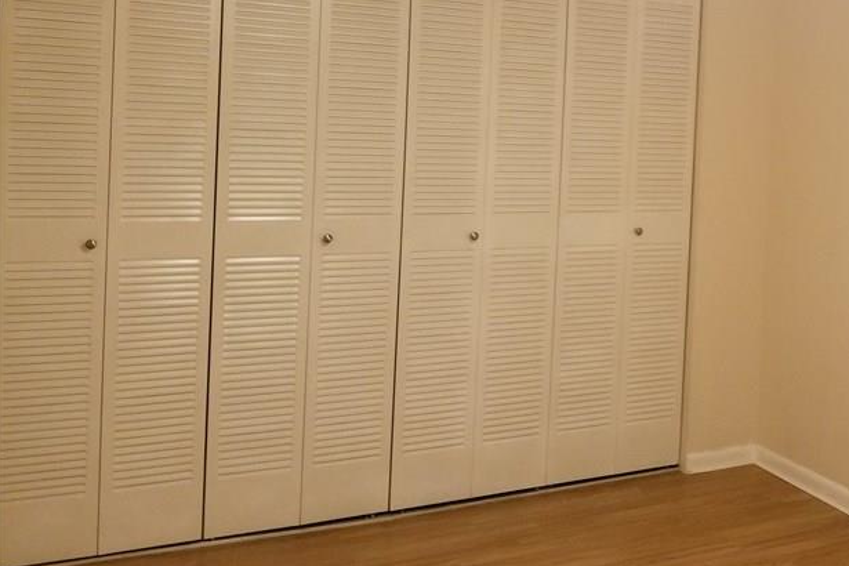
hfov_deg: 41.3
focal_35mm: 45
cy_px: 173
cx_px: 704
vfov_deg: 29.6
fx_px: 1061
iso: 250
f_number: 1.7
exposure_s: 1/12
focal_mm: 4.25
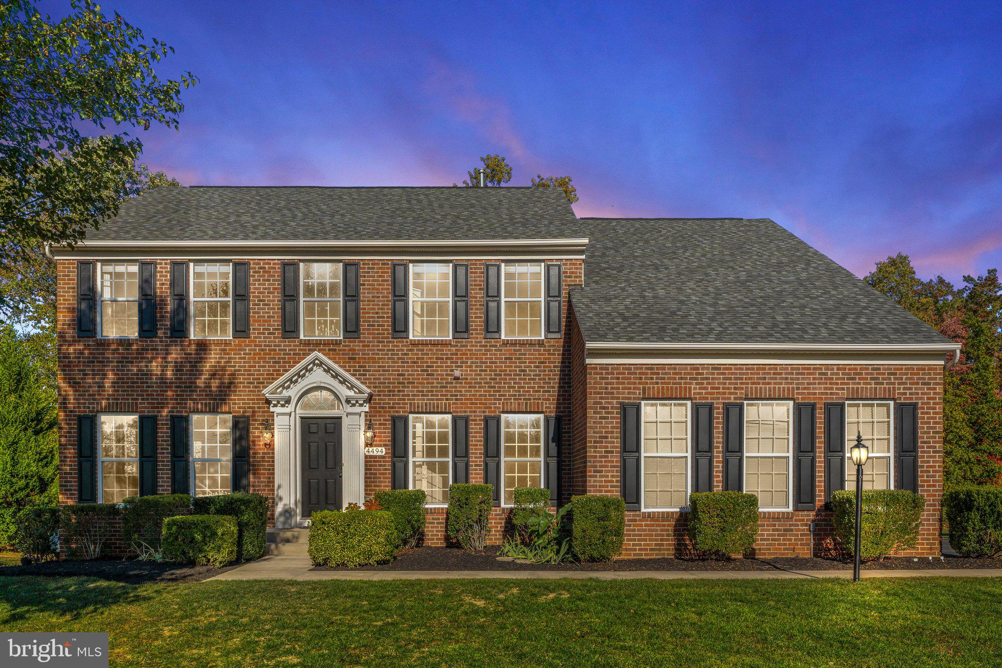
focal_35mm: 24
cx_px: 501
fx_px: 668
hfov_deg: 73.7
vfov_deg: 53.1
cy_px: 334
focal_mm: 24
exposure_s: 1/250
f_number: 13
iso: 160
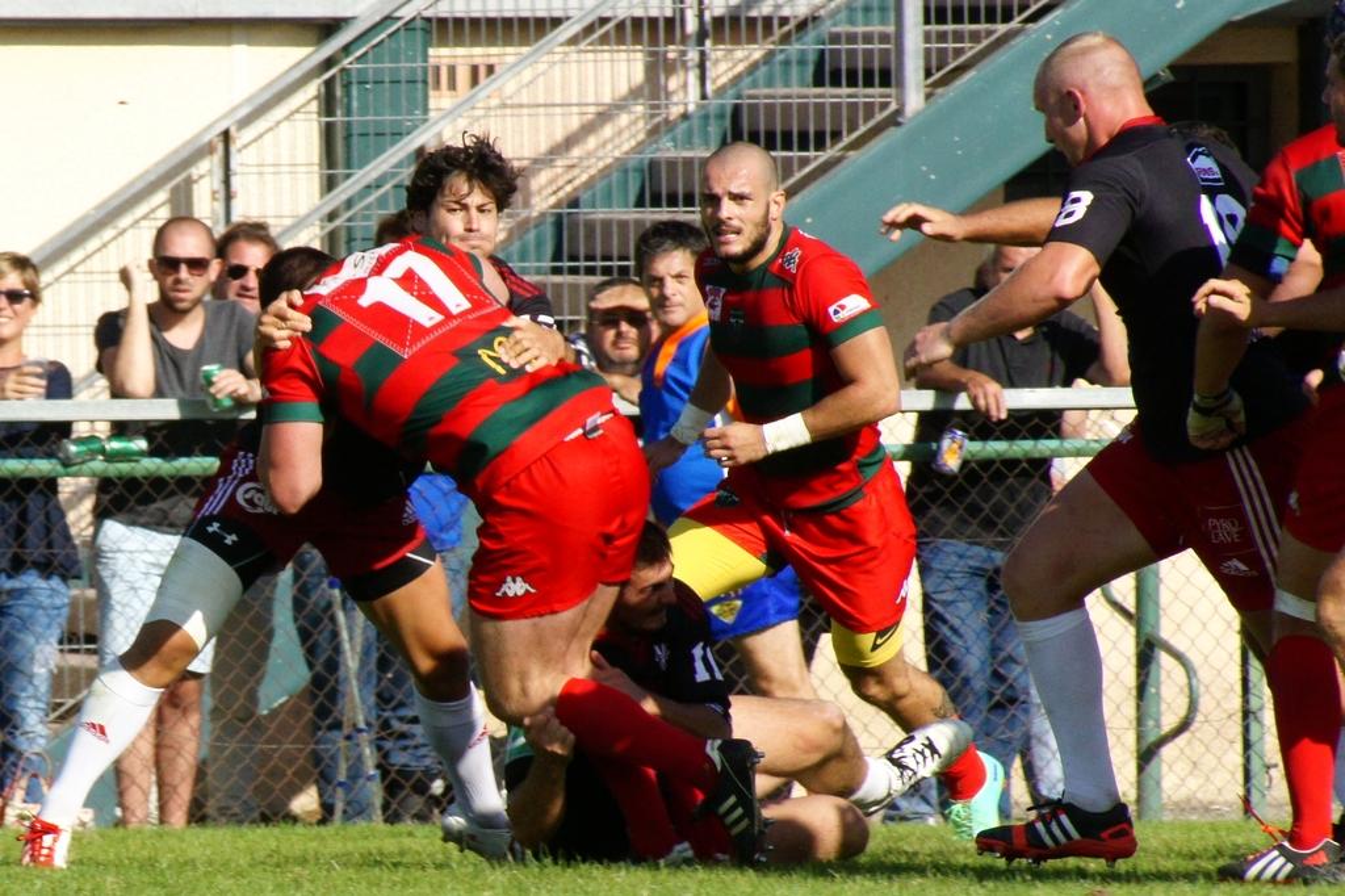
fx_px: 16806
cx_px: 672
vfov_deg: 3.1
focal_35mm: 450
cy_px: 448
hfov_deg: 4.6
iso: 800
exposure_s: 1/640
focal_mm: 300
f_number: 16
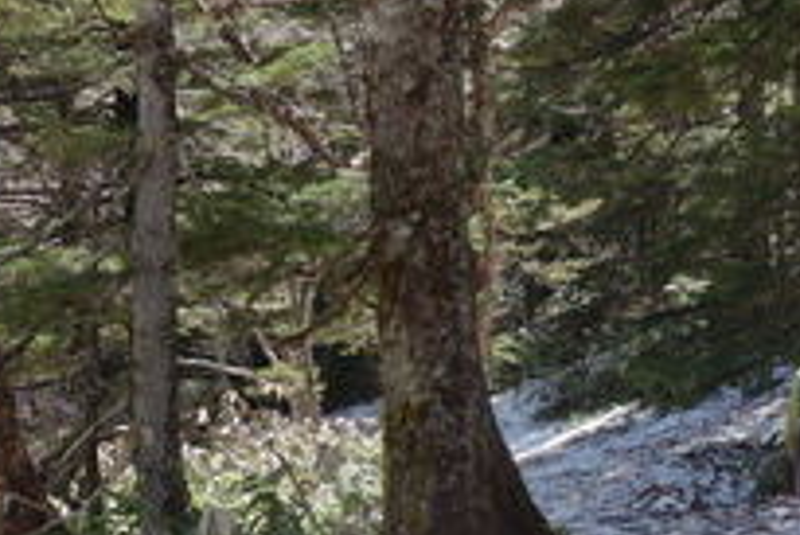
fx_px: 1823
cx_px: 488
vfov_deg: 16.0
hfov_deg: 24.7
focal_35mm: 82
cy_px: 637
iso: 125
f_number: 5.6
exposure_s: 1/125
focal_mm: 10.4
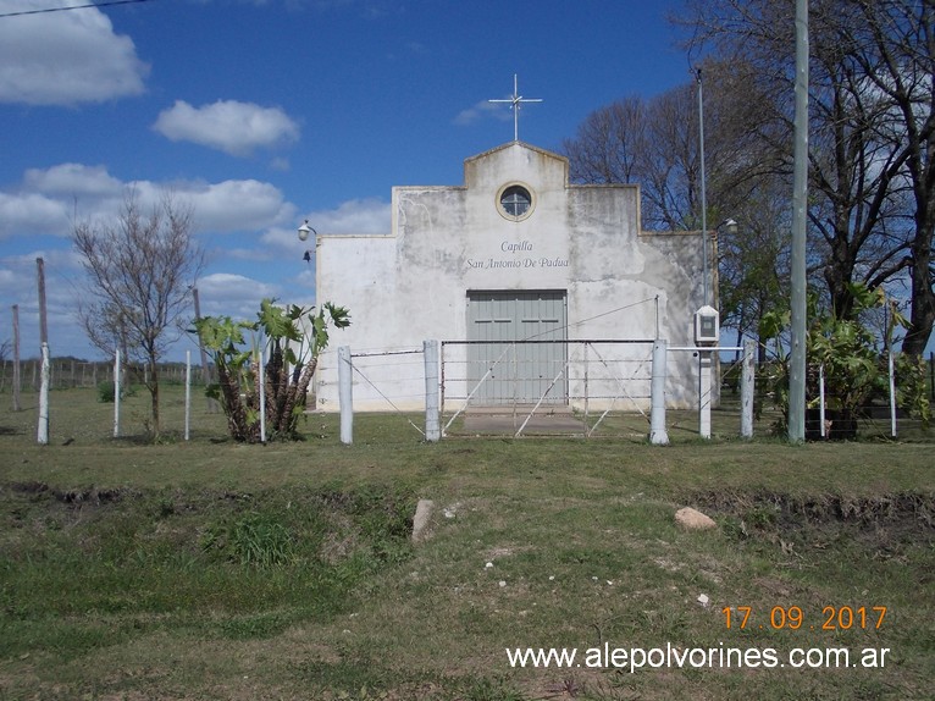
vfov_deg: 37.7
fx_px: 1026
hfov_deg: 49.0
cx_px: 468
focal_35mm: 38
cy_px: 350
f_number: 6.2
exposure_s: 1/640
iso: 80
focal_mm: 5.3
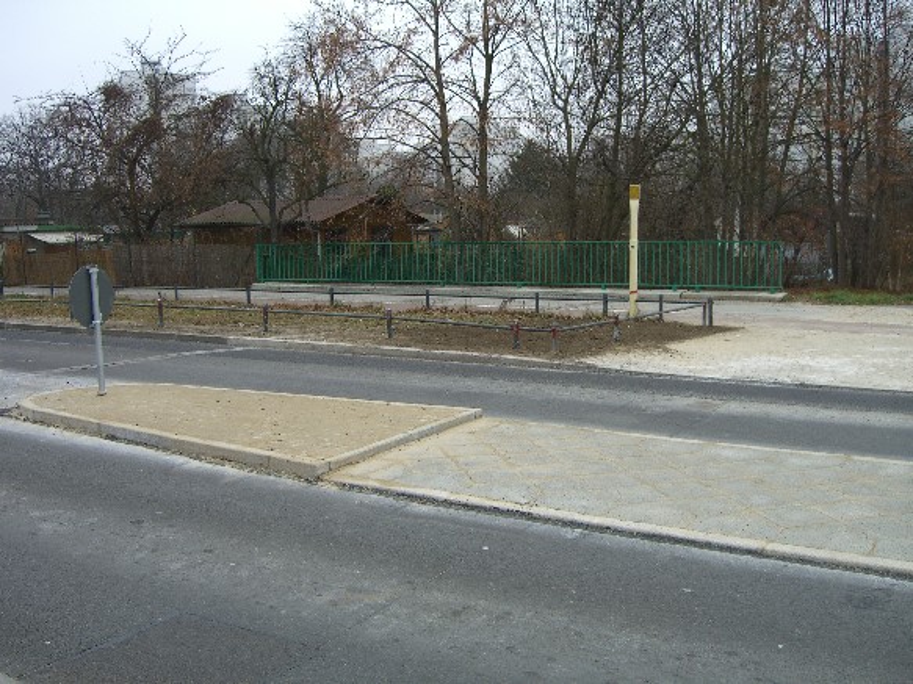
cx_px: 456
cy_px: 342
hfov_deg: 49.0
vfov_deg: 37.7
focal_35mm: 38
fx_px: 1002
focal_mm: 7.9
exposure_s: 1/100
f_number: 2.8
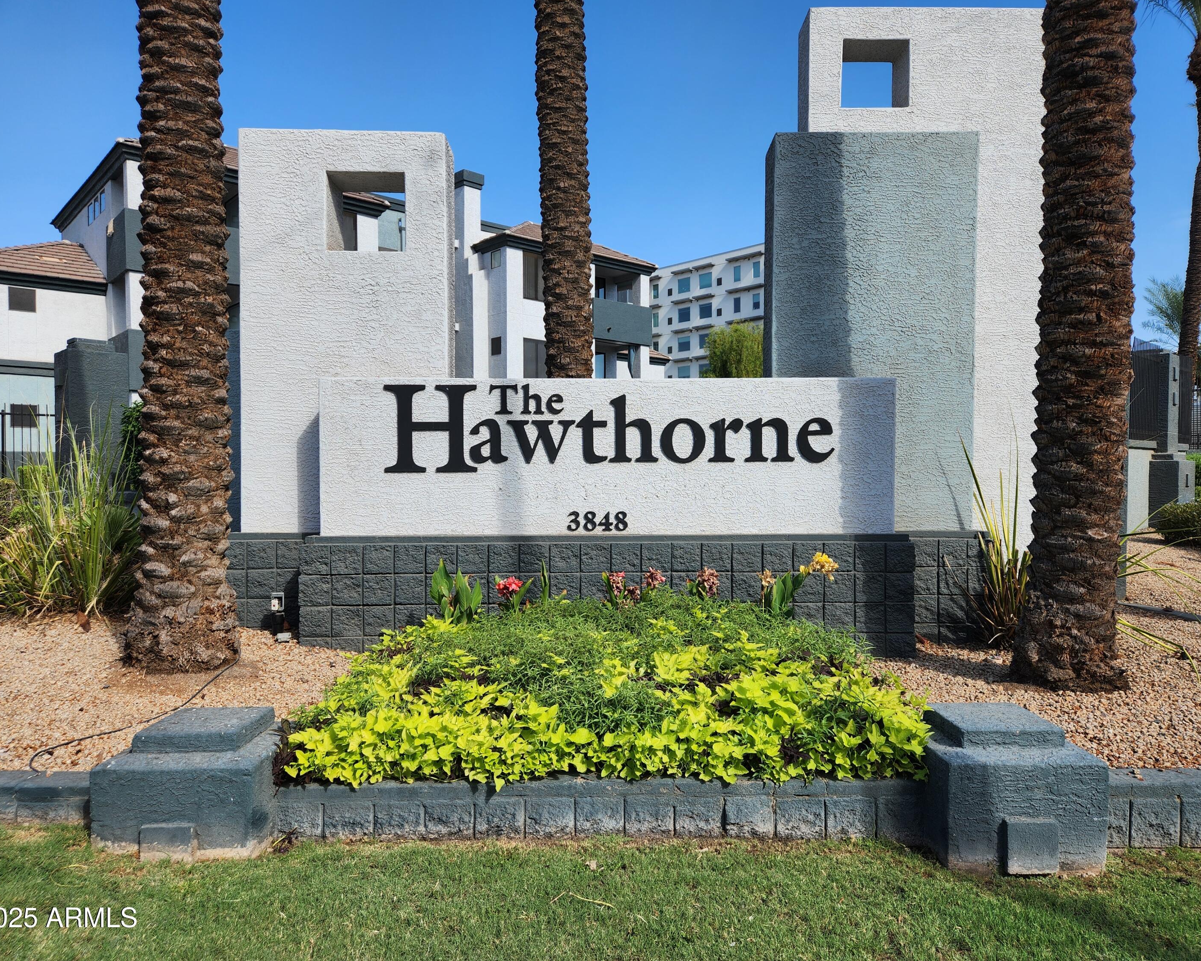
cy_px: 480
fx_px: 853
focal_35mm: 24
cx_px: 618
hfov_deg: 70.3
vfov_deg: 58.8
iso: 20
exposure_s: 1/1090
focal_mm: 5.4
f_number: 1.8
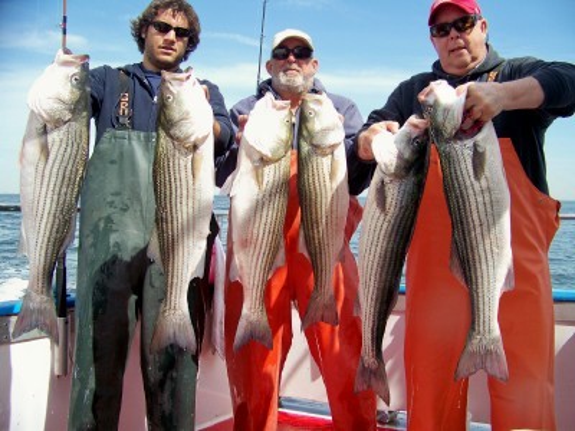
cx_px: 288
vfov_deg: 39.7
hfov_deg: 51.4
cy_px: 216
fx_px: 598
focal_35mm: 36
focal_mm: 5.85
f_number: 2.8
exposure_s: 1/500
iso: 64
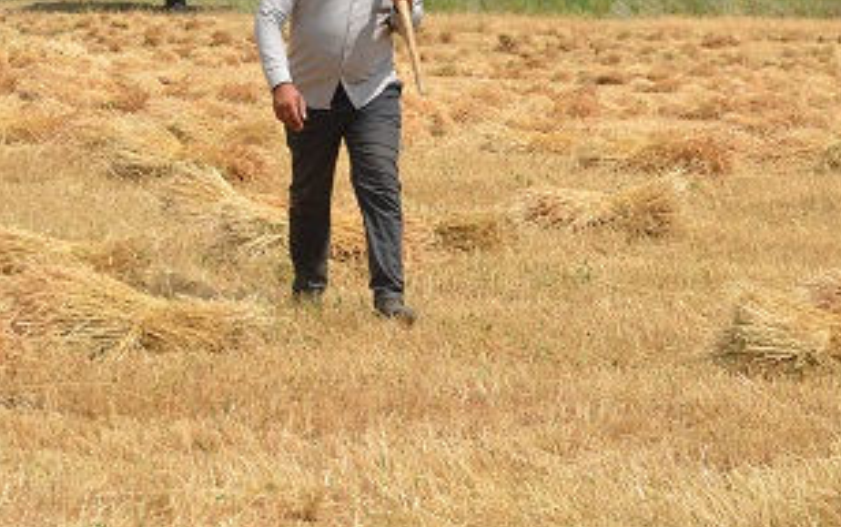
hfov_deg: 11.3
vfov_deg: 7.1
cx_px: 183
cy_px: 75
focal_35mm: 184
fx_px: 4220
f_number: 9
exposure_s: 1/320
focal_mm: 62
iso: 100
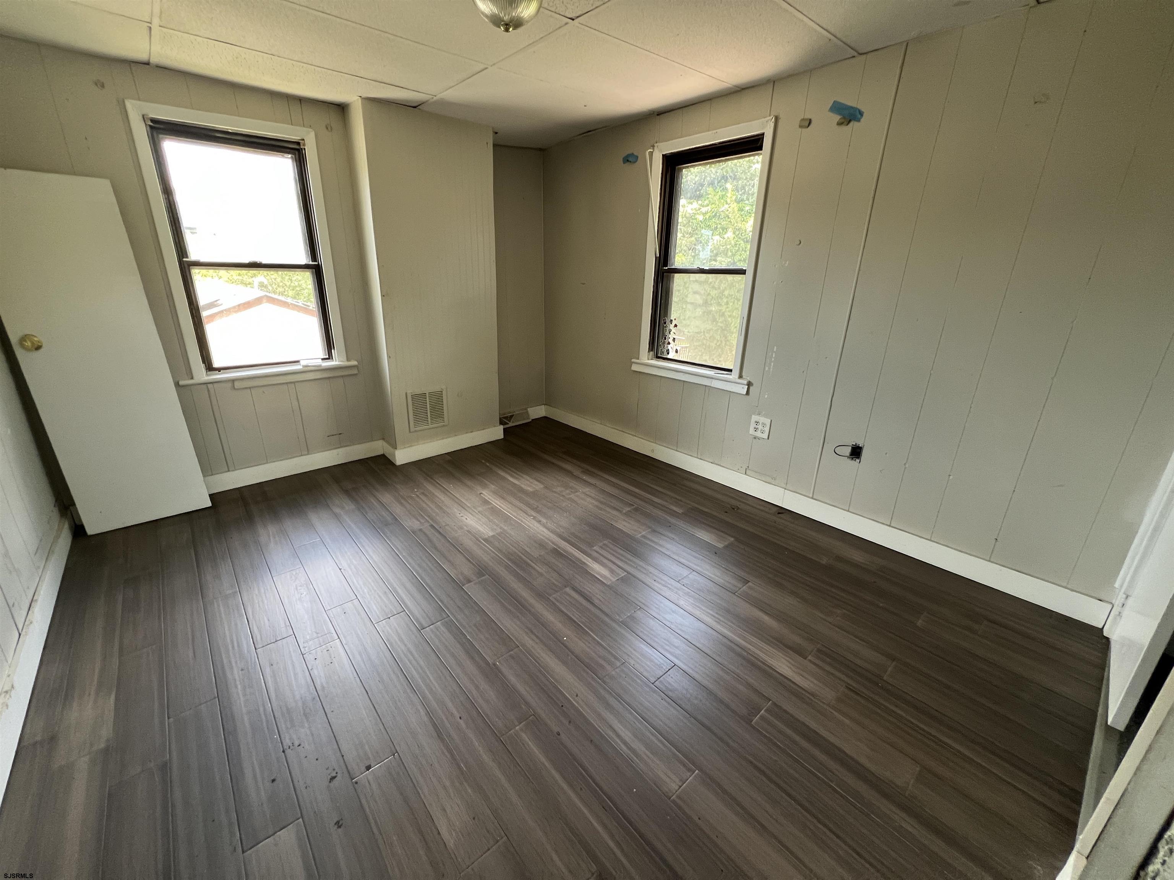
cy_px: 440
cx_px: 587
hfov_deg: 106.2
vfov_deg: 89.9
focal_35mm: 13
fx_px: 441
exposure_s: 1/99
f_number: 1.8
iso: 200
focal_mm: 1.57
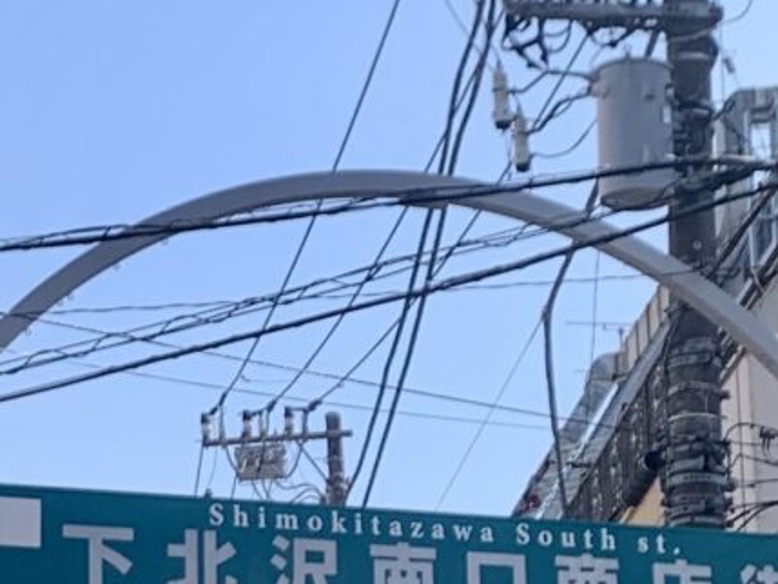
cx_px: 316
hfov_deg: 31.1
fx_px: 1394
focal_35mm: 62
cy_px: 673
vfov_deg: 22.1
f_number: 1.8
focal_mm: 4.25
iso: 25
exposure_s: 1/1880
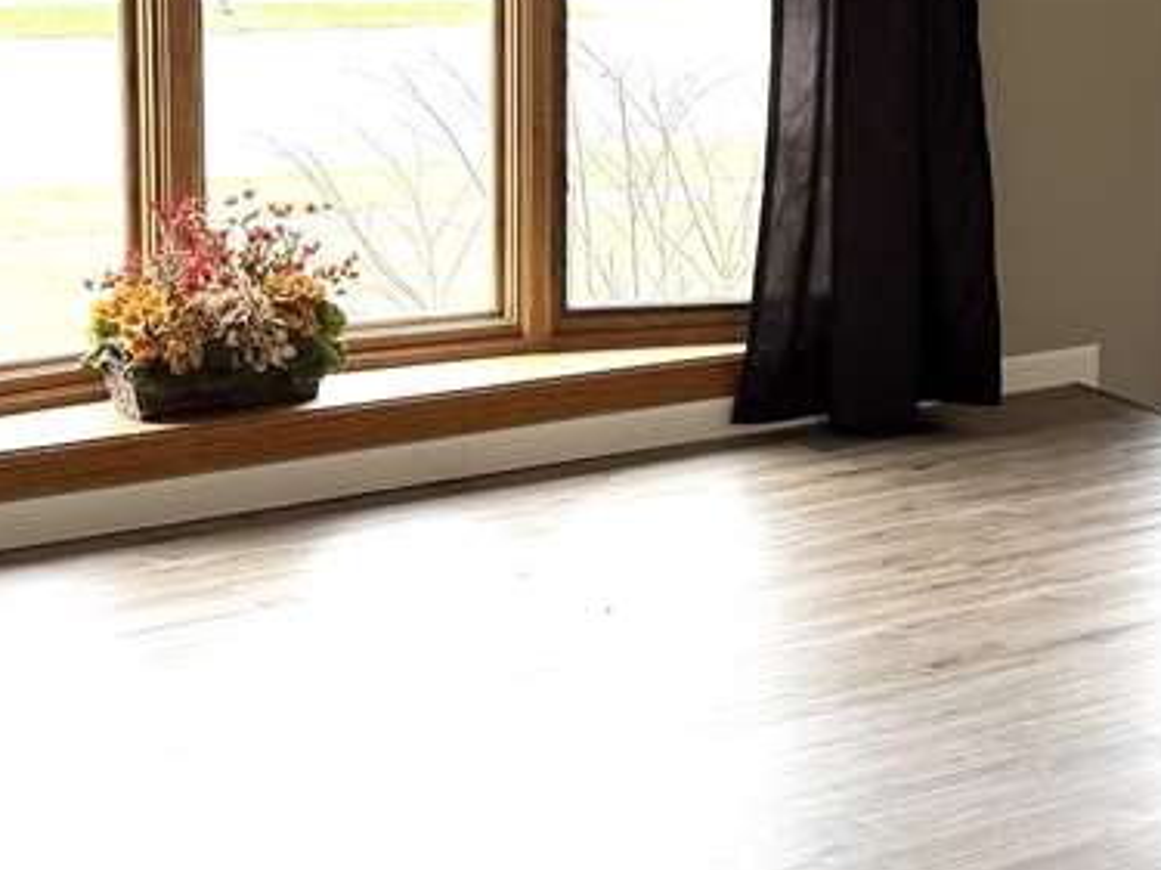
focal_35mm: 82
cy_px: 125
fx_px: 2749
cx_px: 1056
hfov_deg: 23.2
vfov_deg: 17.8
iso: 80
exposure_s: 1/172
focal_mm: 6.76
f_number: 1.78
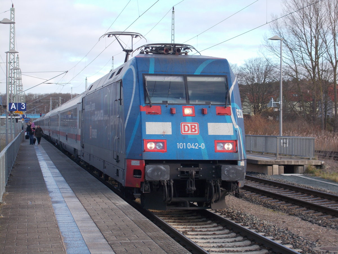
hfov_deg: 22.8
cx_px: 169
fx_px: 840
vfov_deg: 17.2
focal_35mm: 86
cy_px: 127
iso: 80
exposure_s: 1/80
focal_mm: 15.4
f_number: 6.3
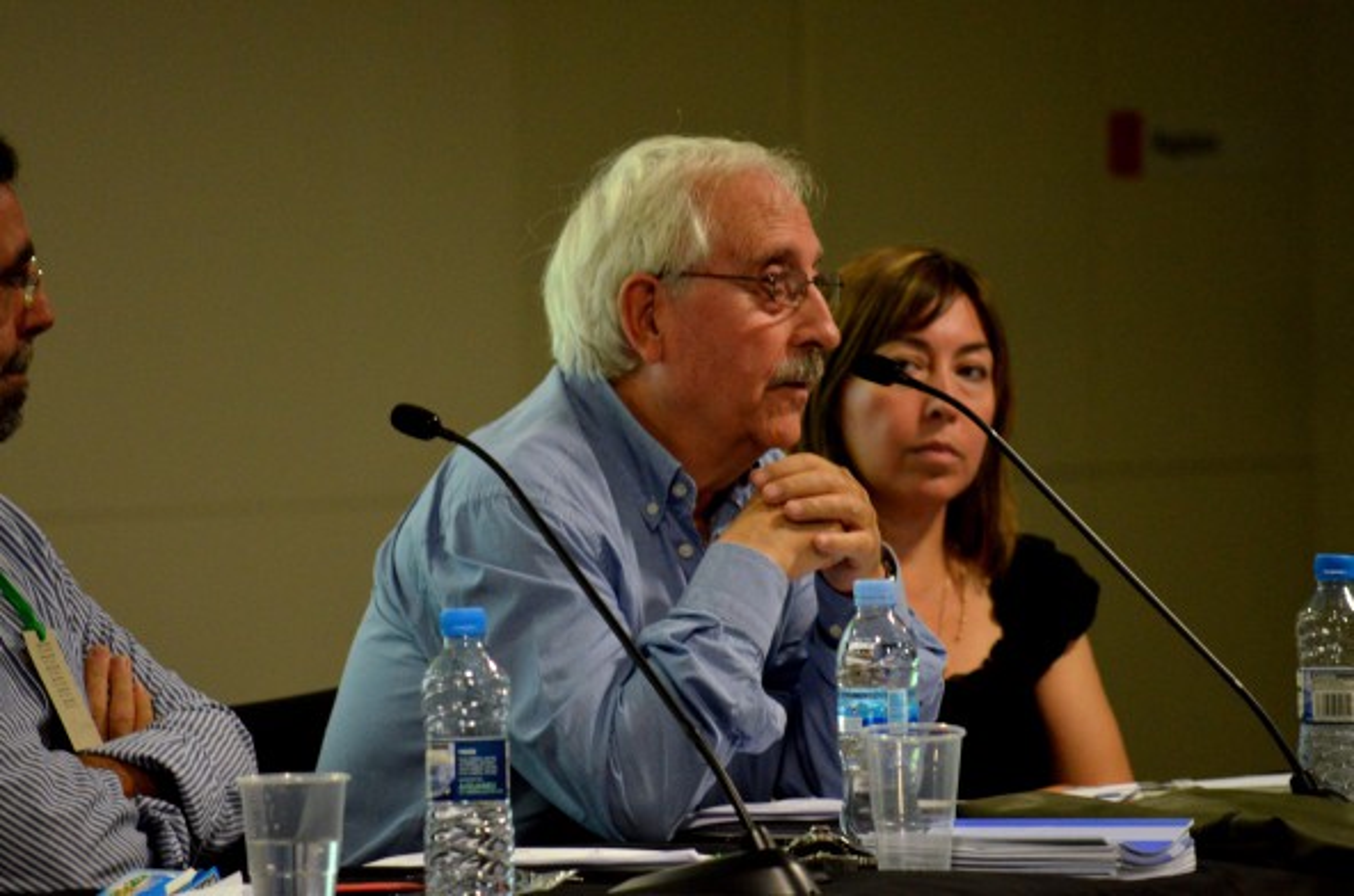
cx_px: 677
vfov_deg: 4.6
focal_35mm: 300
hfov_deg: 6.9
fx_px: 11259
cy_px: 448
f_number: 5.6
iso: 3200
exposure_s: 1/80
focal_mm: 200
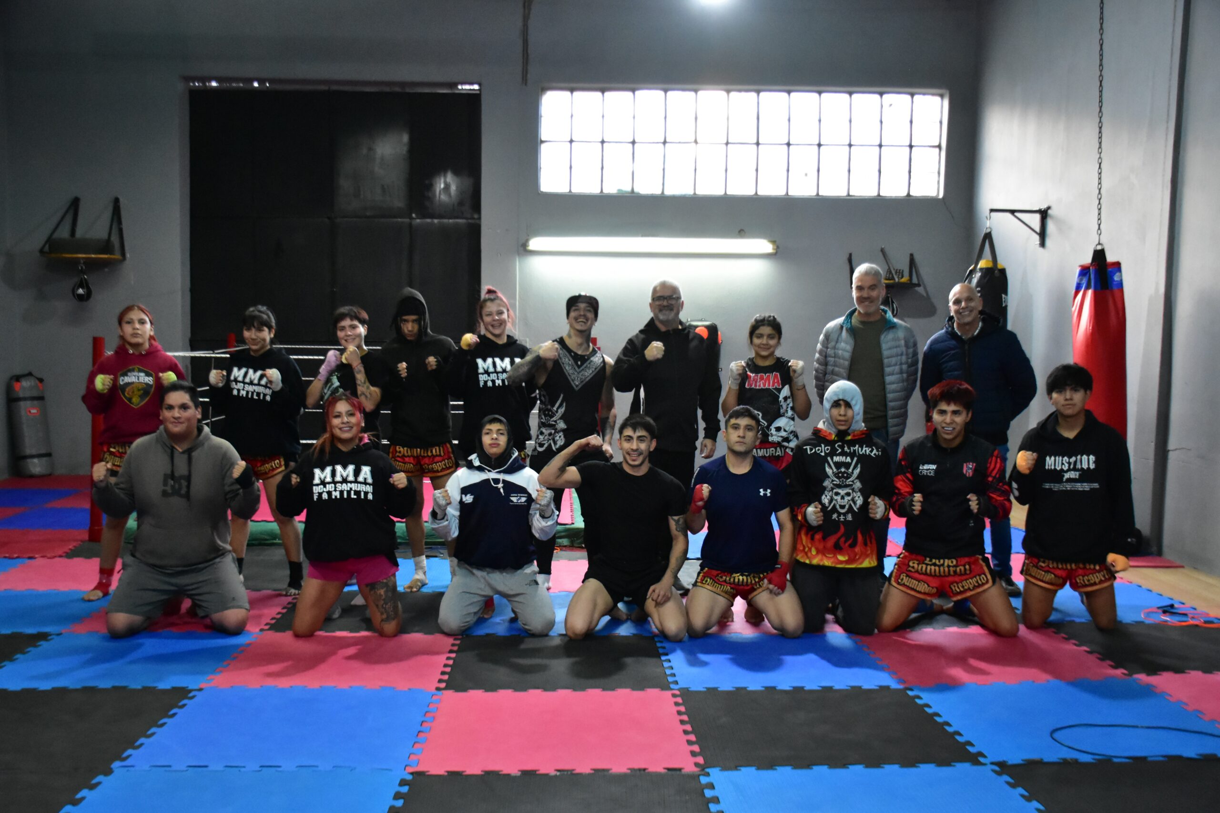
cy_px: 406
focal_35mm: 34
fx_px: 1169
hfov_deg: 55.1
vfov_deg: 38.4
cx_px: 610
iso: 5000
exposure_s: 1/100
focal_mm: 23
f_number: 3.8
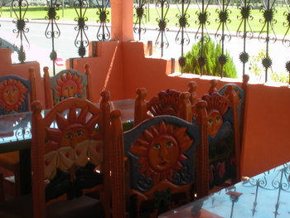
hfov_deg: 30.2
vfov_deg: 23.0
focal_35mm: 64
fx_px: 537
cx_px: 152
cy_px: 110
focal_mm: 6.3
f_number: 3.5
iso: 64
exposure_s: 1/128
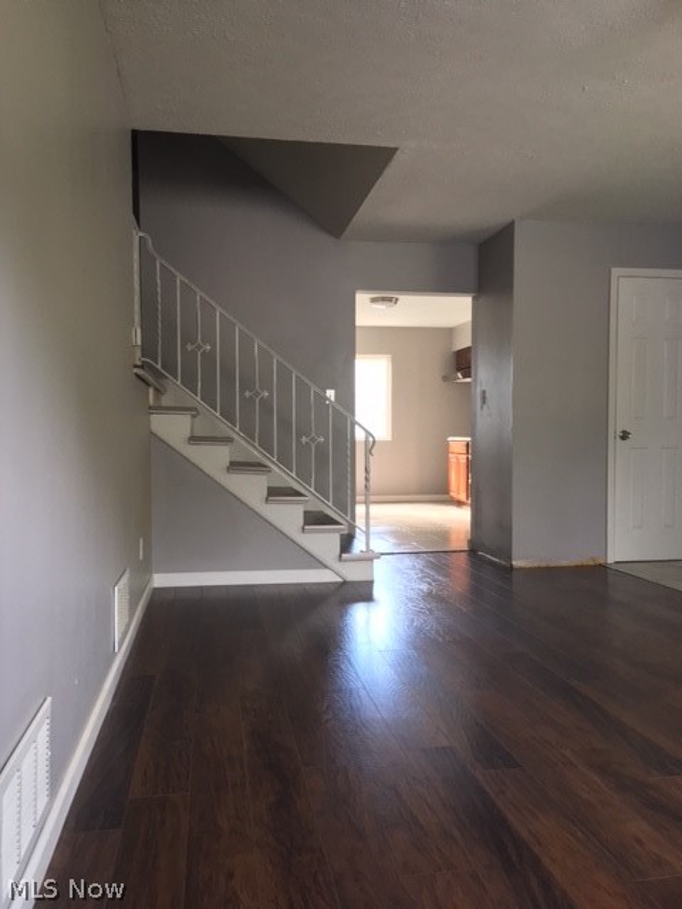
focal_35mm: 29
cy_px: 454
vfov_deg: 61.7
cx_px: 341
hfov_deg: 48.2
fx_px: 762
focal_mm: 4.15
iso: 160
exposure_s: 1/30
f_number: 2.2
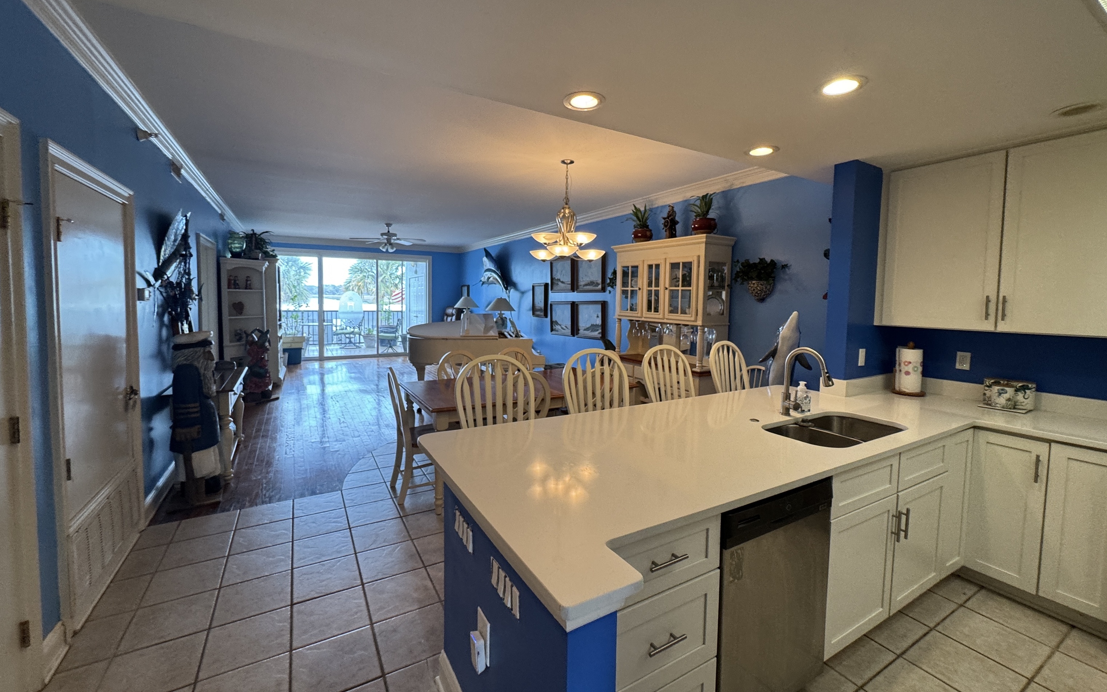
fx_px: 453
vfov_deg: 74.7
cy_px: 321
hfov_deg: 101.5
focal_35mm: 15
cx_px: 553
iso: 160
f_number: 2.2
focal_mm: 2.22
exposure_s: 1/120
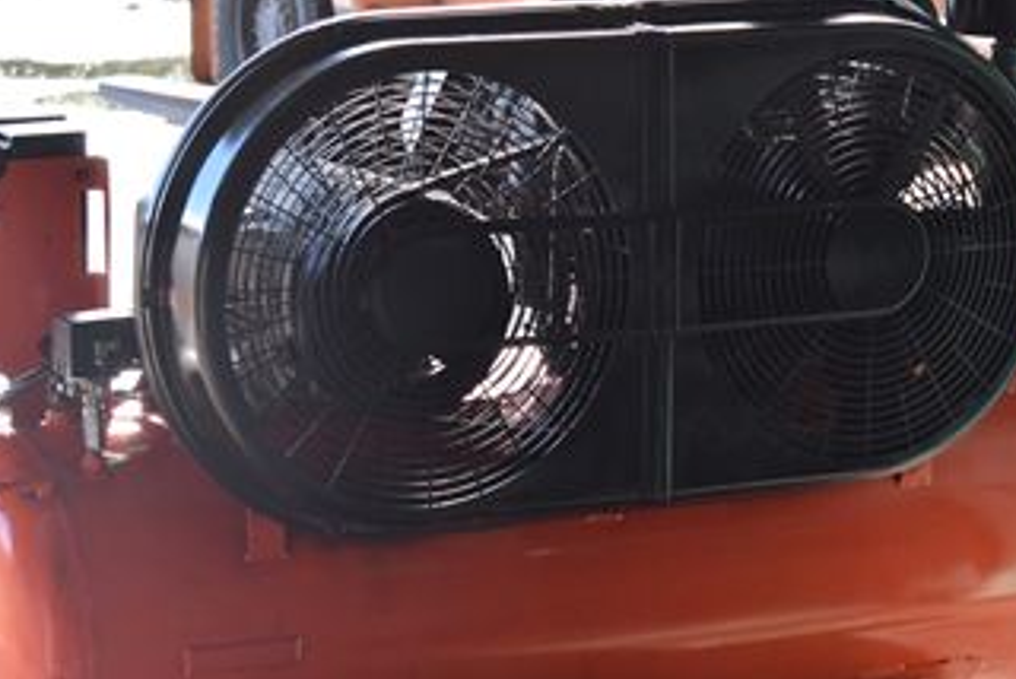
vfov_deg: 10.7
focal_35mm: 129
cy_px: 403
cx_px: 581
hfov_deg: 15.9
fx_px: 3638
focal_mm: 55
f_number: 6.3
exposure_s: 1/640
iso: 1250
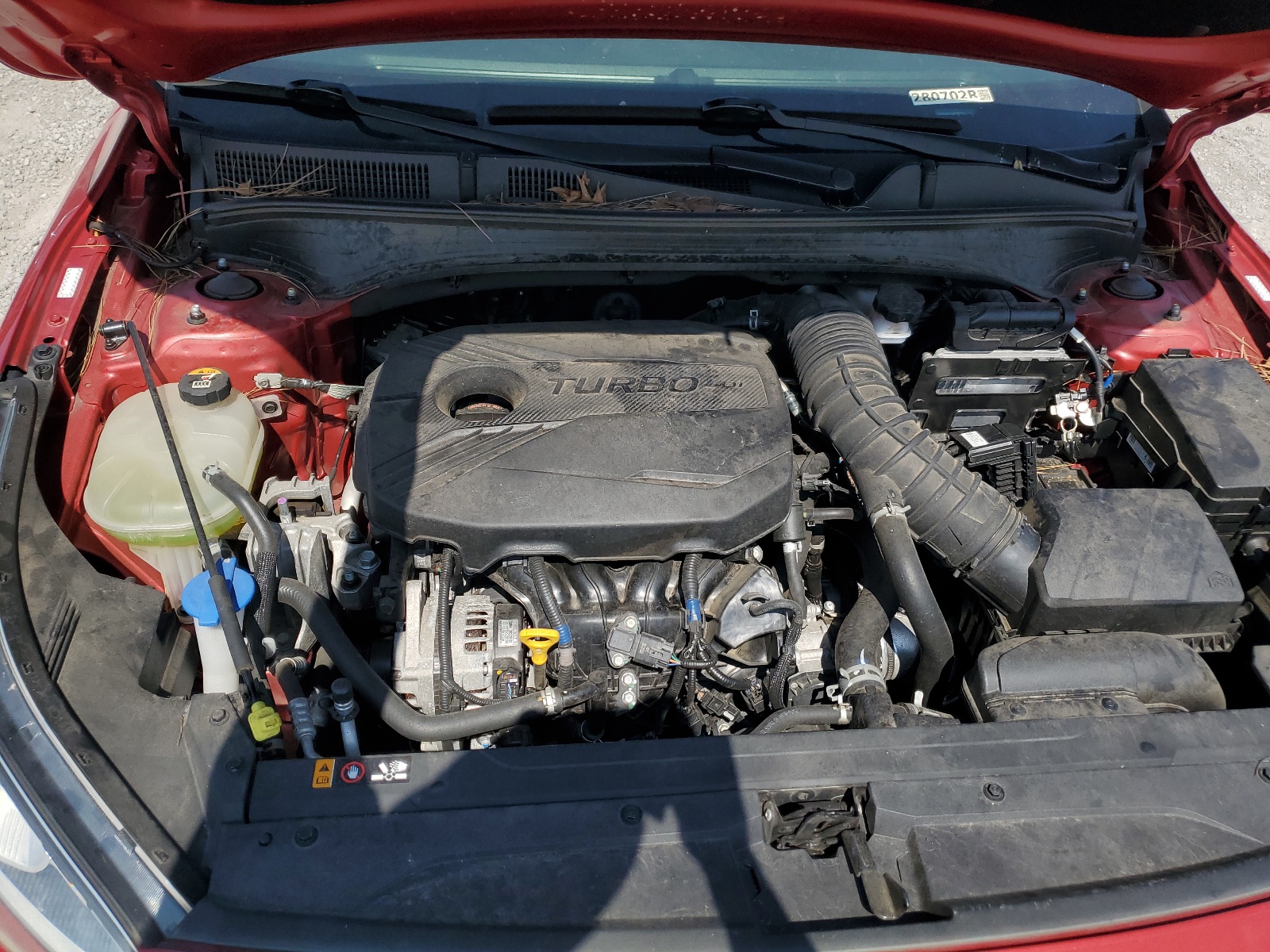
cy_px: 476
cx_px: 635
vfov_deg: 53.1
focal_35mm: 26
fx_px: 954
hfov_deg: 67.3
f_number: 1.5
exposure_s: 1/3333
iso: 50
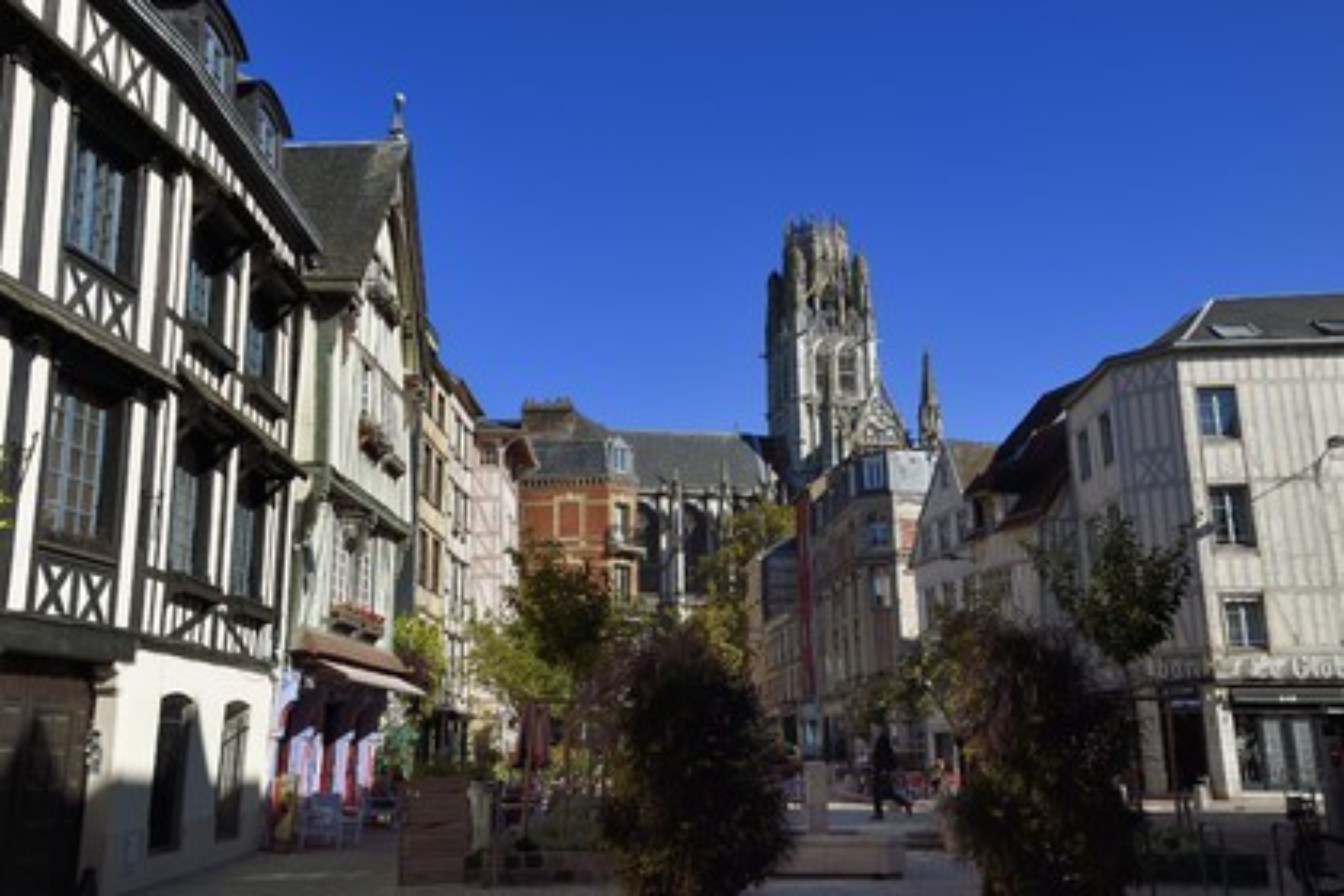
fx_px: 1269
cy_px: 448
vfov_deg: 38.9
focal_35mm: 34
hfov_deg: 55.8
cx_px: 672
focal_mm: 34
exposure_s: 1/250
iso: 200
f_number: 14
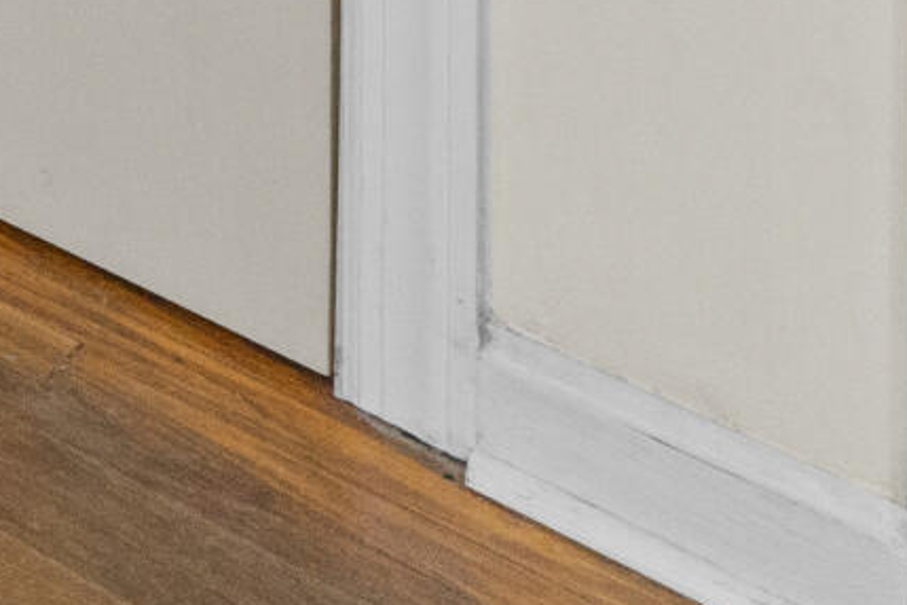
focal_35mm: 98
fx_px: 2469
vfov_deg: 9.3
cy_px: -1452
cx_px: -1951
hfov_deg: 10.9
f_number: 7.1
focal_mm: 14
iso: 2000
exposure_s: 1/60
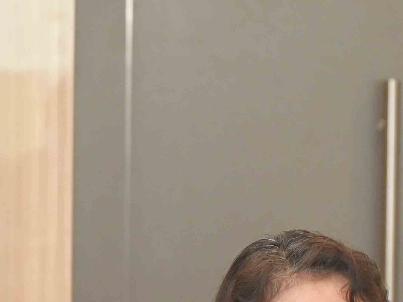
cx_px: 17
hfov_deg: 5.9
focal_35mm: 337
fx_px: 3923
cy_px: 376
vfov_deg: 4.4
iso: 1600
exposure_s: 1/160
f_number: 5.6
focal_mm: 85
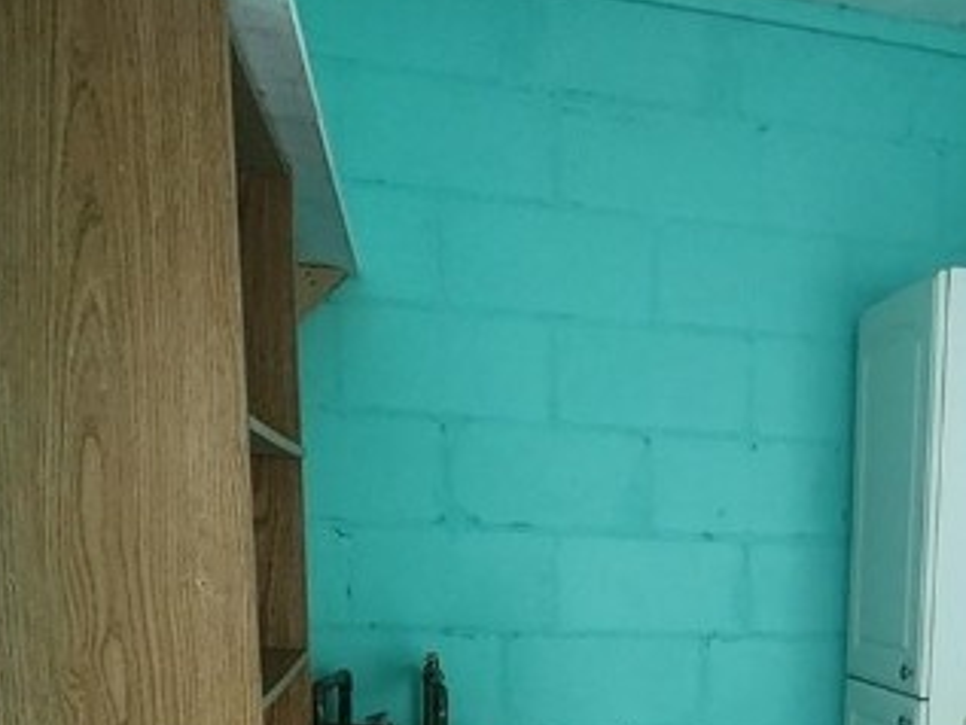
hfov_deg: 41.8
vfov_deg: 30.4
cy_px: 813
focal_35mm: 42
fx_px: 1173
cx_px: 835
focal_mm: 2.2
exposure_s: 1/30
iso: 500
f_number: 2.2
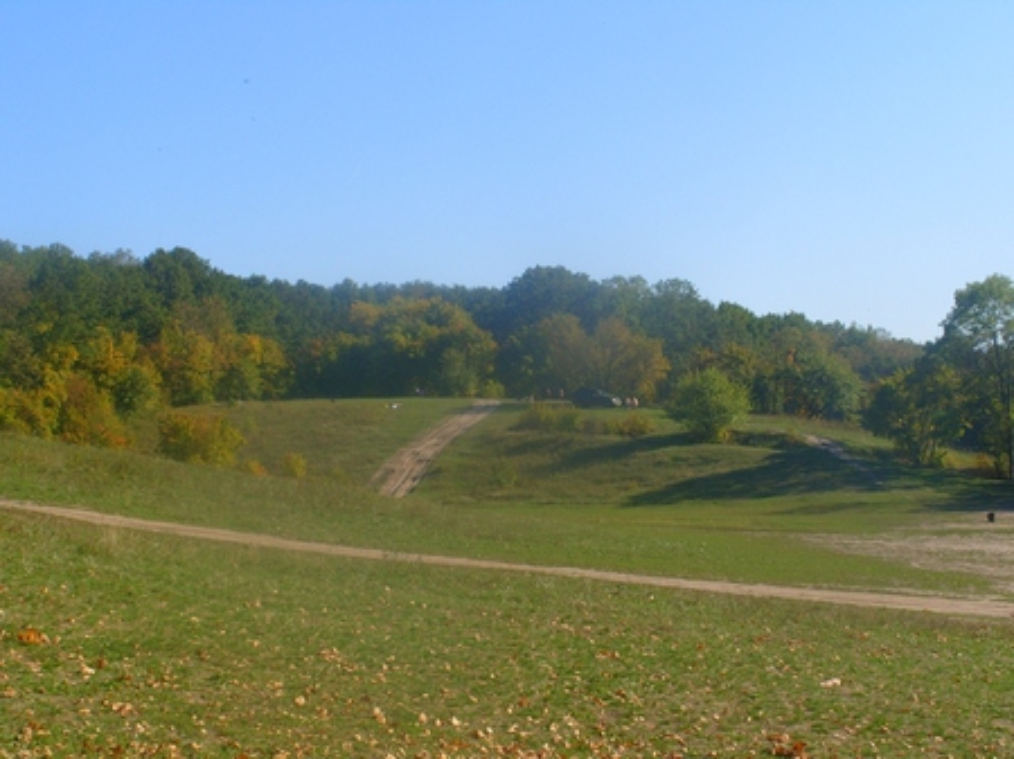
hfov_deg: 33.2
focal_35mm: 58
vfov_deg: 25.2
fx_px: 1698
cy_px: 380
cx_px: 507
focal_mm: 13
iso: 80
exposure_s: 1/350
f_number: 5.9
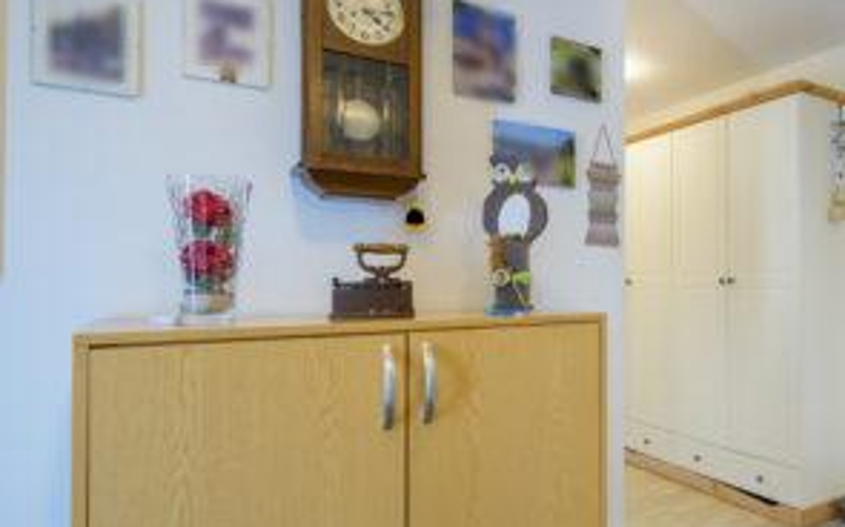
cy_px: 275
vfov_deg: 45.9
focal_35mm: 27
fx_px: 621
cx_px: 679
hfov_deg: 62.5
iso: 320
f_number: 9
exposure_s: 1/8
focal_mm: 16
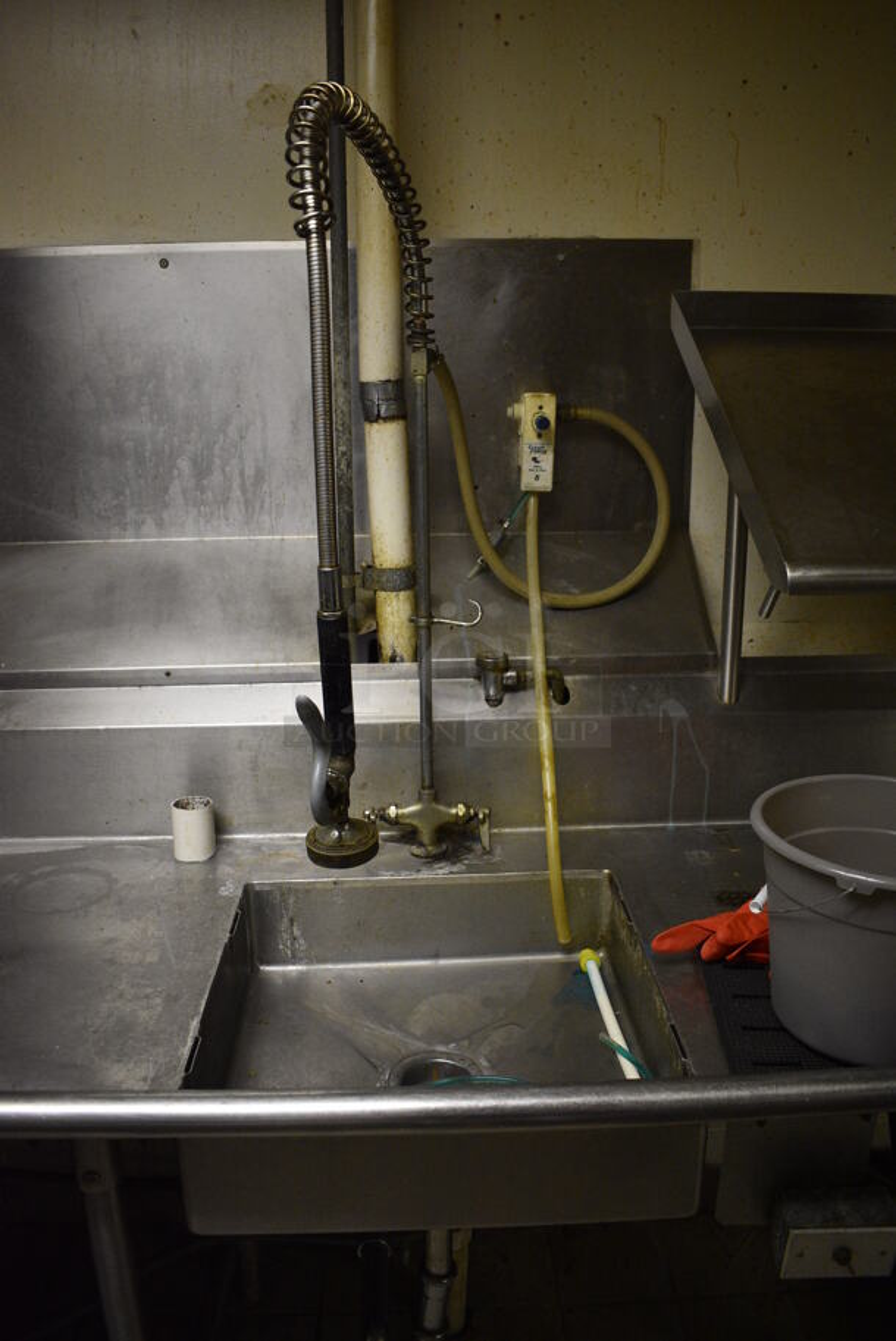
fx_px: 1006
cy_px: 670
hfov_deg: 48.0
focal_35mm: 27
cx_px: 448
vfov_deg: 67.3
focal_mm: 18
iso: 1800
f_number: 3.5
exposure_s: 1/30
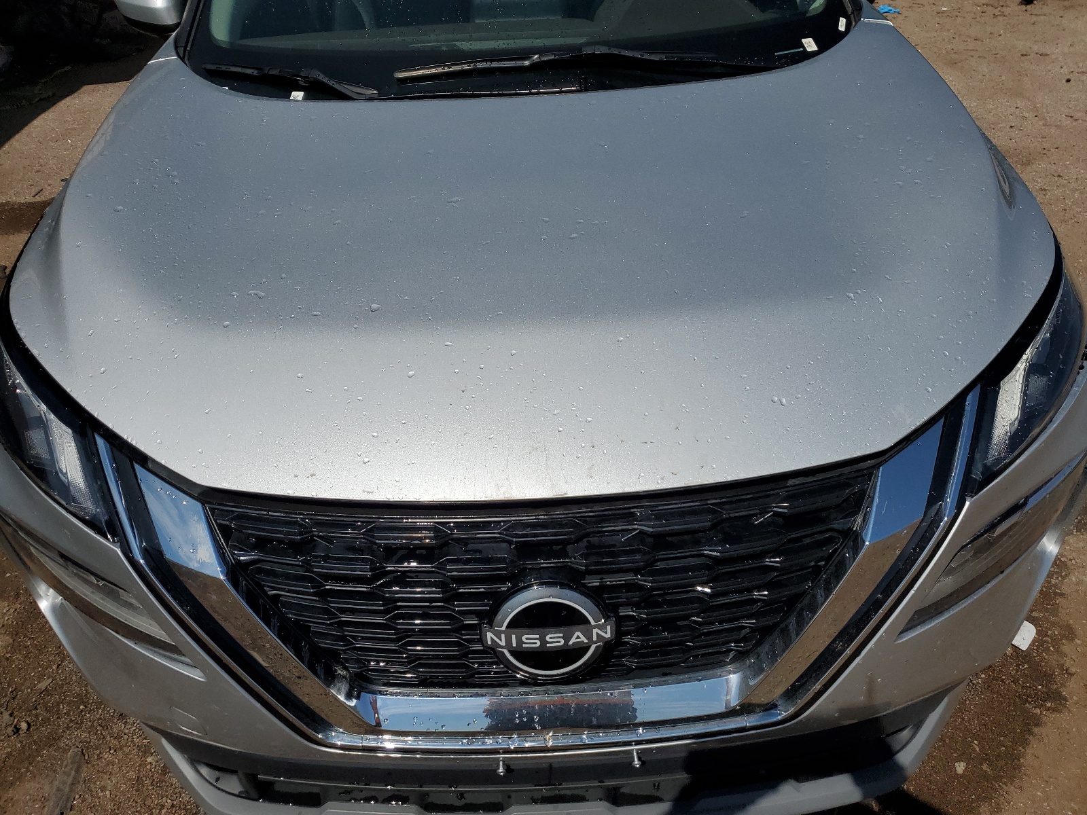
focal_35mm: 26
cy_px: 408
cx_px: 544
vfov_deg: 53.1
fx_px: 816
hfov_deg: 67.3
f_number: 1.5
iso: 50
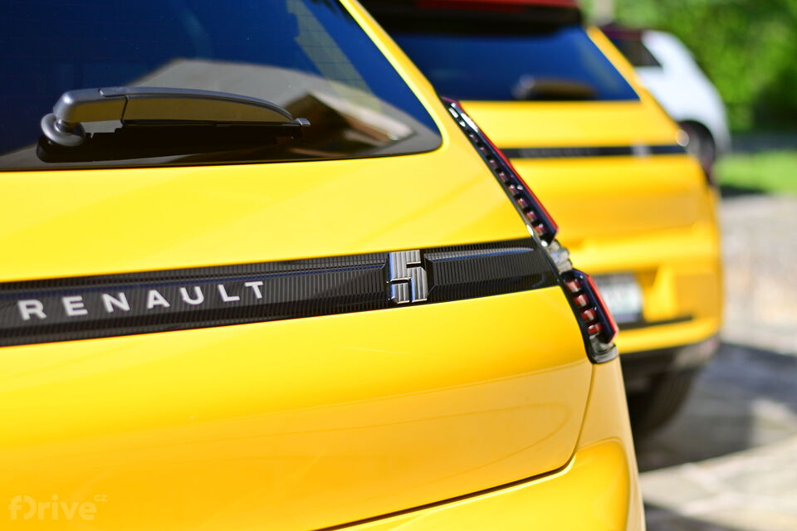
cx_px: 398
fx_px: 1660
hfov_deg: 27.0
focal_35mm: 75
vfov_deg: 18.2
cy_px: 266
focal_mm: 50
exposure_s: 1/4000
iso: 125
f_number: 1.8
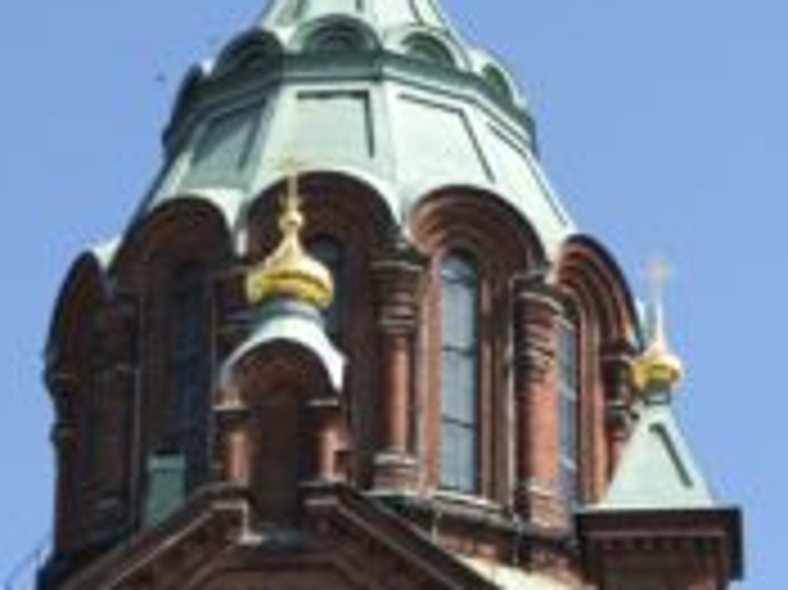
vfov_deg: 9.3
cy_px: 547
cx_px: 333
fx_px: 3597
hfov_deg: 12.5
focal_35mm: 158
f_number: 3.2
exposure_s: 1/2500
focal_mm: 25
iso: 200
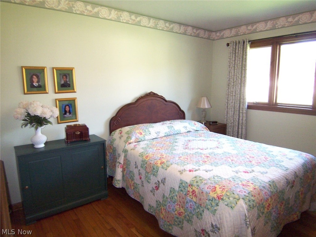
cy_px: 118
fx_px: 210
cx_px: 158
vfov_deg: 58.9
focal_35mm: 23
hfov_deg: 73.9
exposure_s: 1/30
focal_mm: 3.8
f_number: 2.8
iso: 200
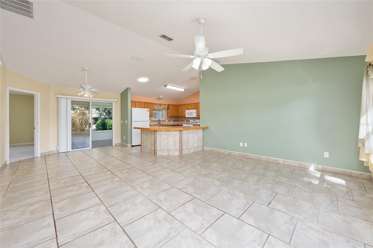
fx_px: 145
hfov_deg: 104.3
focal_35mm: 14
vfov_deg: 81.2
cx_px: 186
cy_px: 124
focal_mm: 14
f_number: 7.1
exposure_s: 1/20
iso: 320
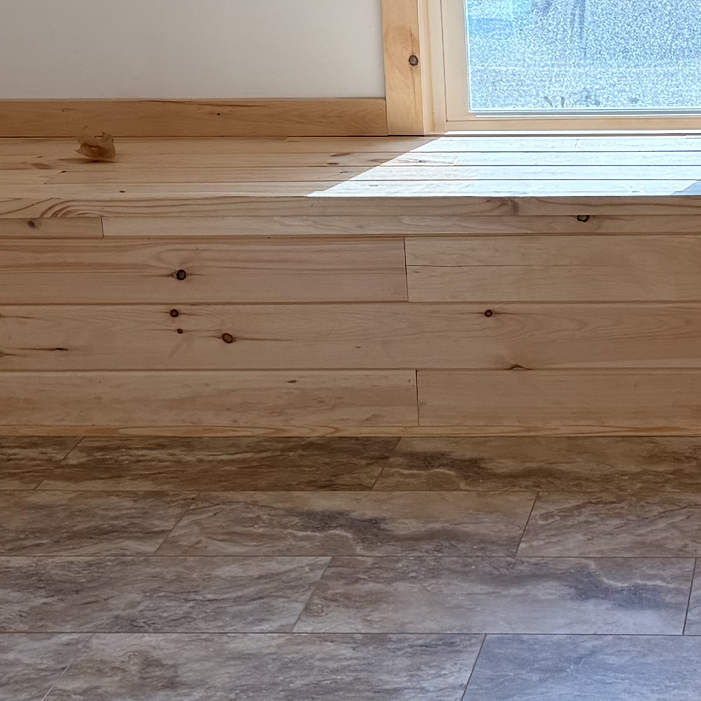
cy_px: 282
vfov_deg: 16.4
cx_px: 700
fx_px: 2429
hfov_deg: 16.1
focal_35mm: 106
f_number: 1.78
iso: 80
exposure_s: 1/355
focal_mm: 6.76
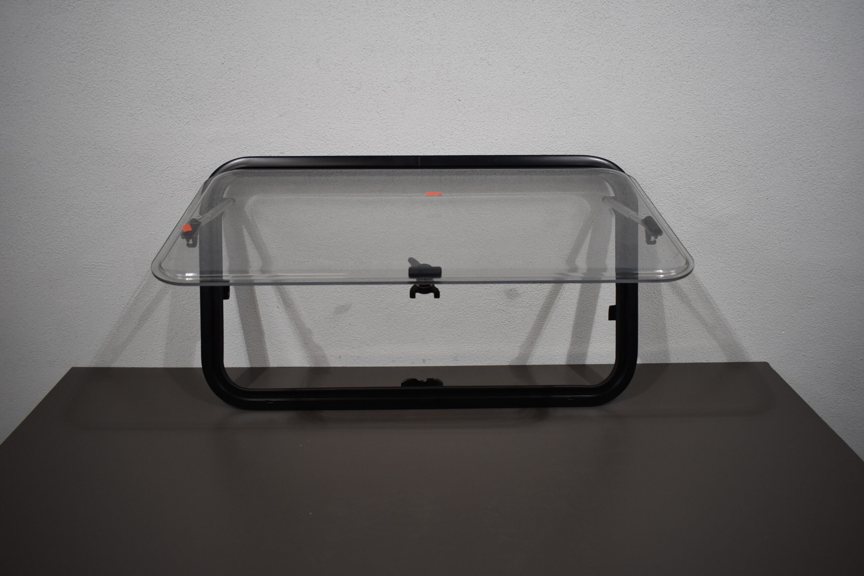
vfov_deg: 43.6
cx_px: 432
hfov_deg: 61.9
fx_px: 720
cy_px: 288
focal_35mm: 30
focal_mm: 20
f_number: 3.5
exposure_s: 1/250
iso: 450
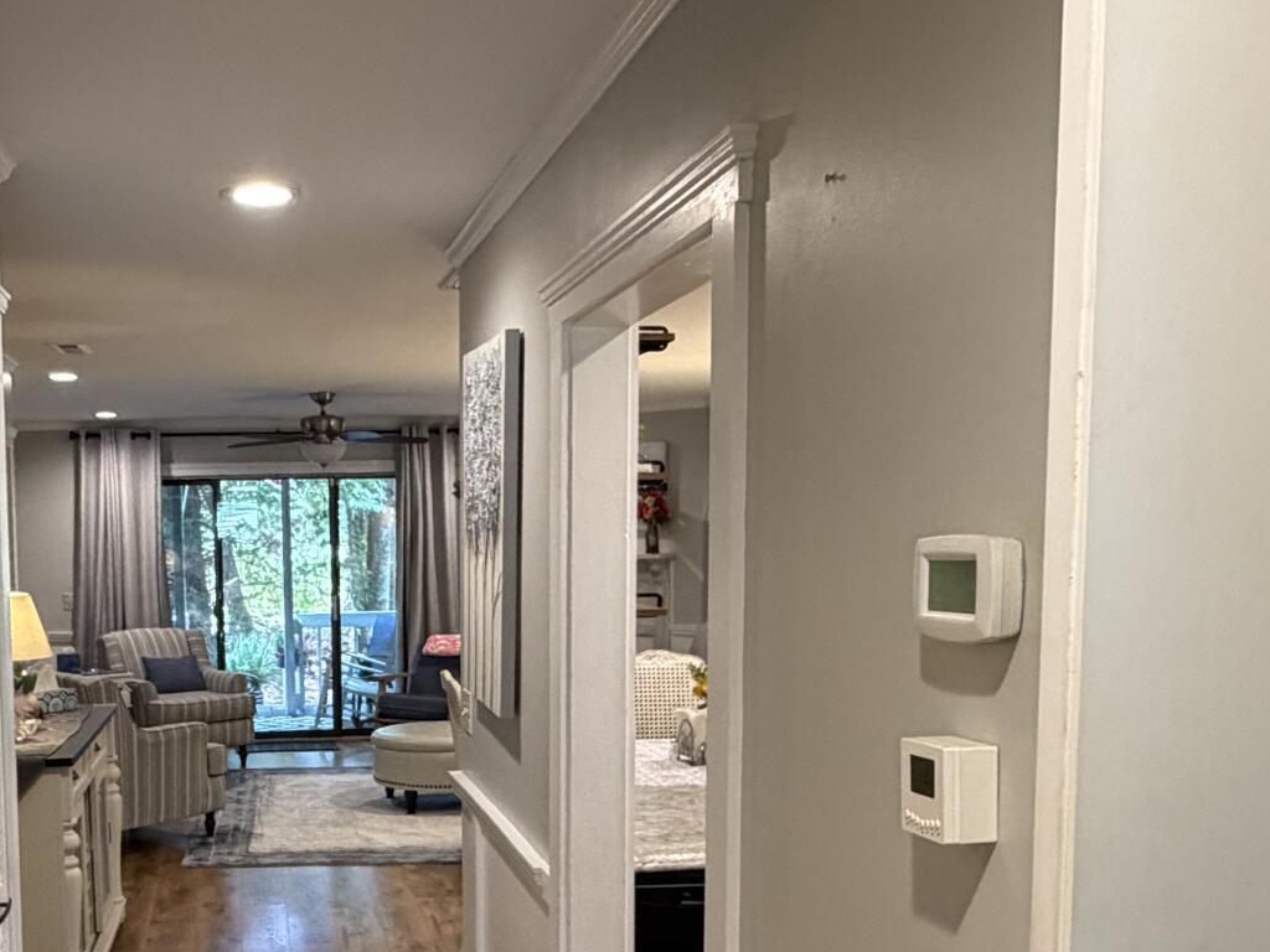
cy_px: 704
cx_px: 371
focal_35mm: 41
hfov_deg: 44.7
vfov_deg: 34.5
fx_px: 1504
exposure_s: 1/120
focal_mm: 2.22
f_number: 2.2
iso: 320
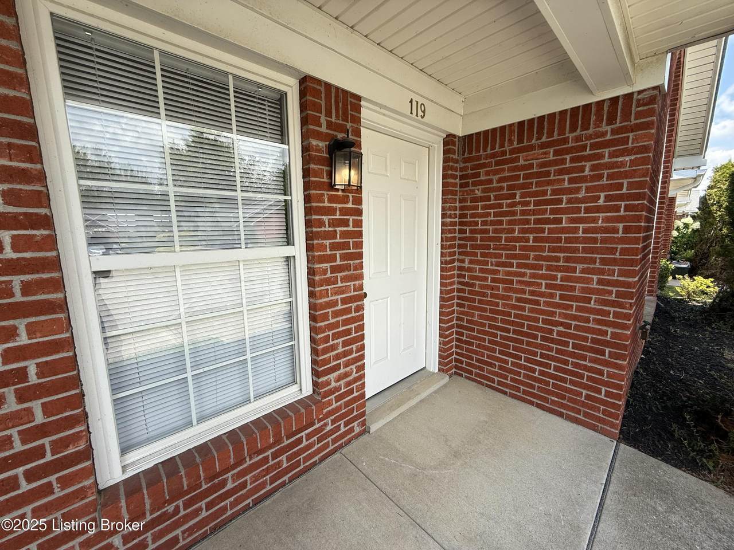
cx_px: 367
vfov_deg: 85.7
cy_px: 275
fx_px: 297
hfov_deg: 102.1
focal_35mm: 14
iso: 50
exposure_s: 1/631
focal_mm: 2.22
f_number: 2.2
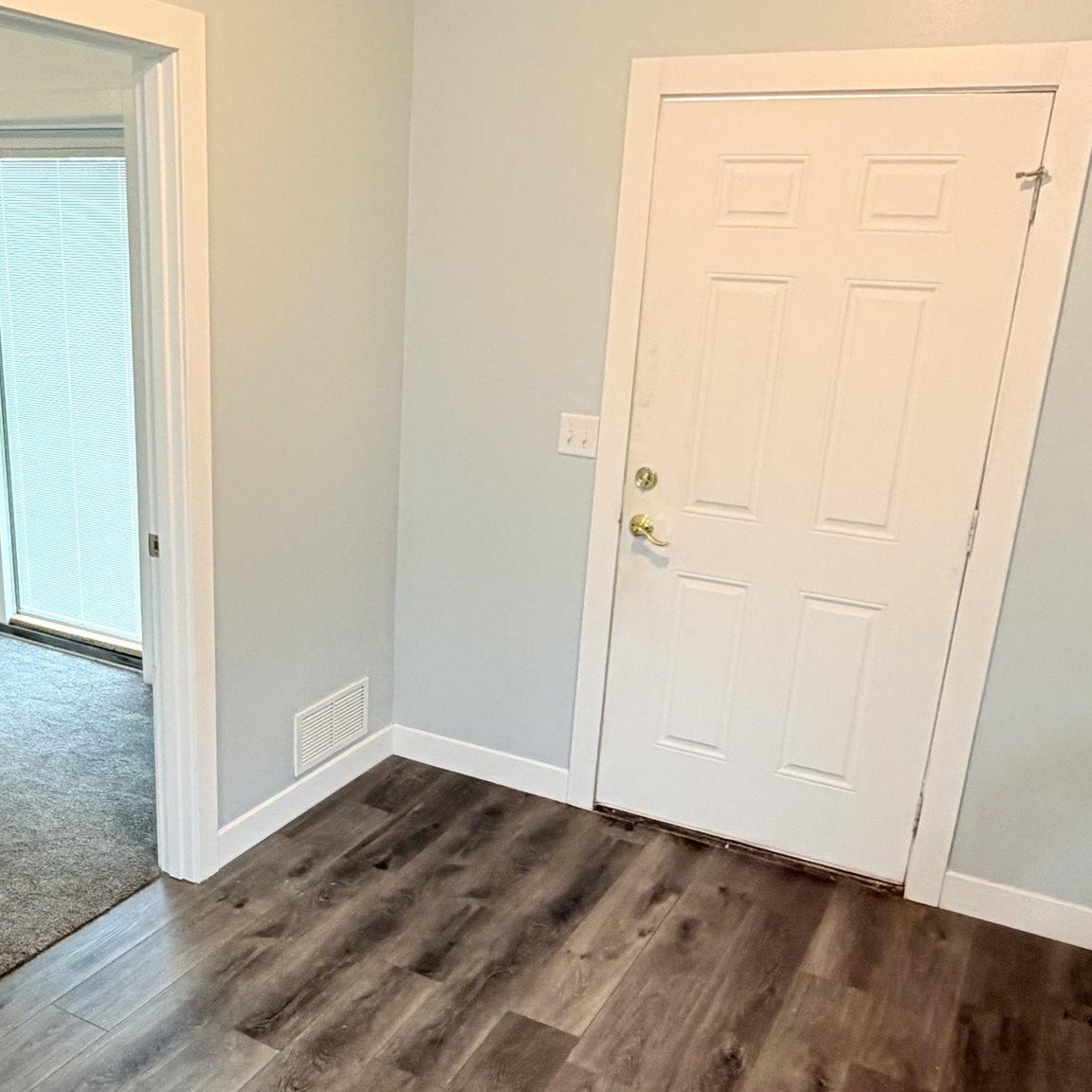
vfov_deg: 49.6
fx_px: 1178
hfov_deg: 49.4
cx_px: 426
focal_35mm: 33
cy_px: 619
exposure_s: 1/60
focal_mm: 2.22
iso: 250
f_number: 2.2
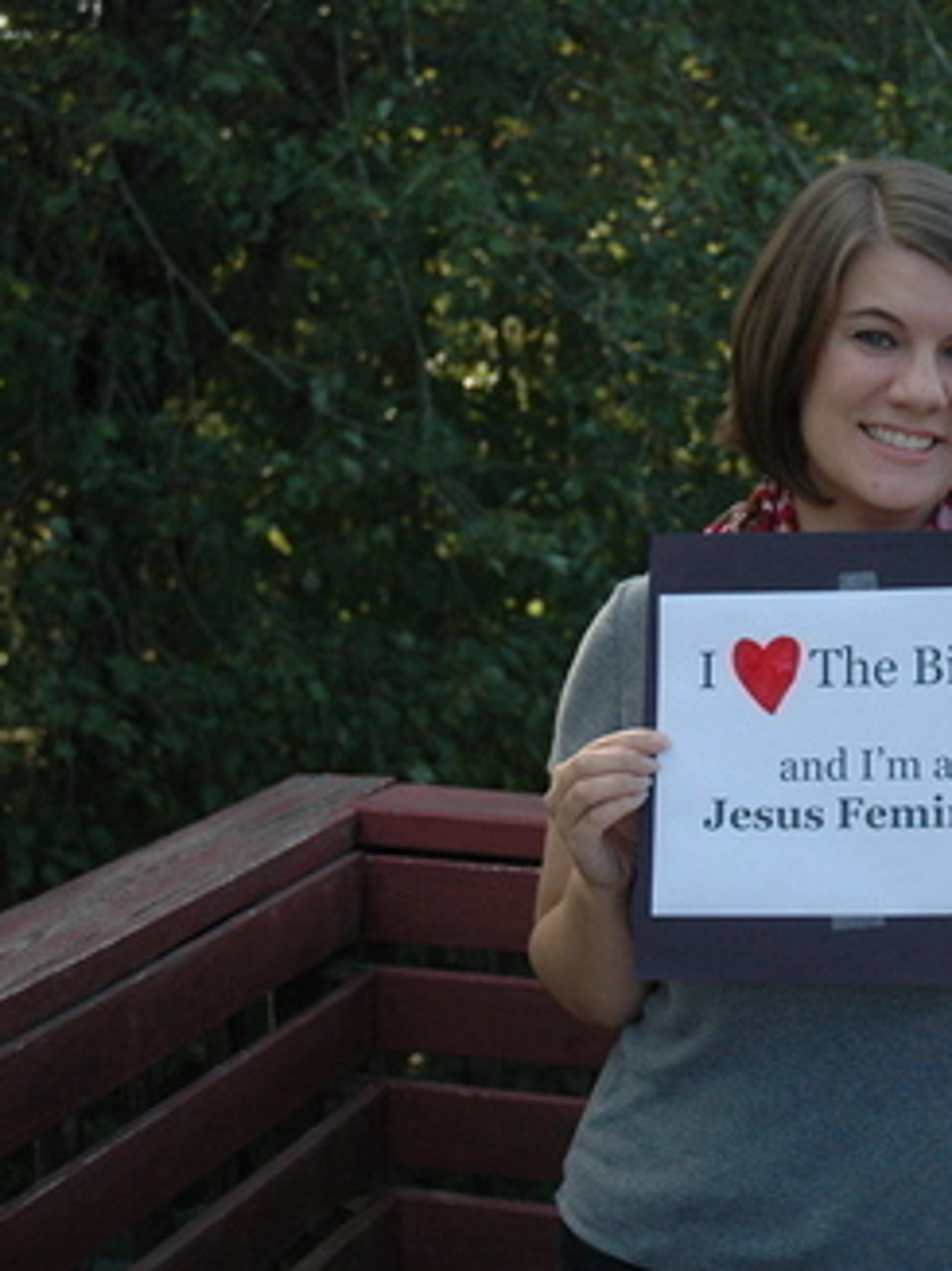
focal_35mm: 75
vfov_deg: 26.0
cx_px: 929
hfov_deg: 19.1
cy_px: 637
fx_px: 2752
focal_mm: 34
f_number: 4.2
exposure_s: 1/800
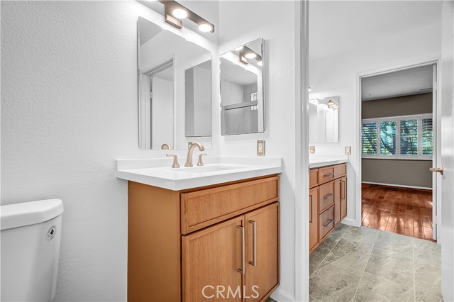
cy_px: 151
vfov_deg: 77.3
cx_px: 227
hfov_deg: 100.4
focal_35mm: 15
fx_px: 189
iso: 400
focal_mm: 10
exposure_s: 1/6
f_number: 9
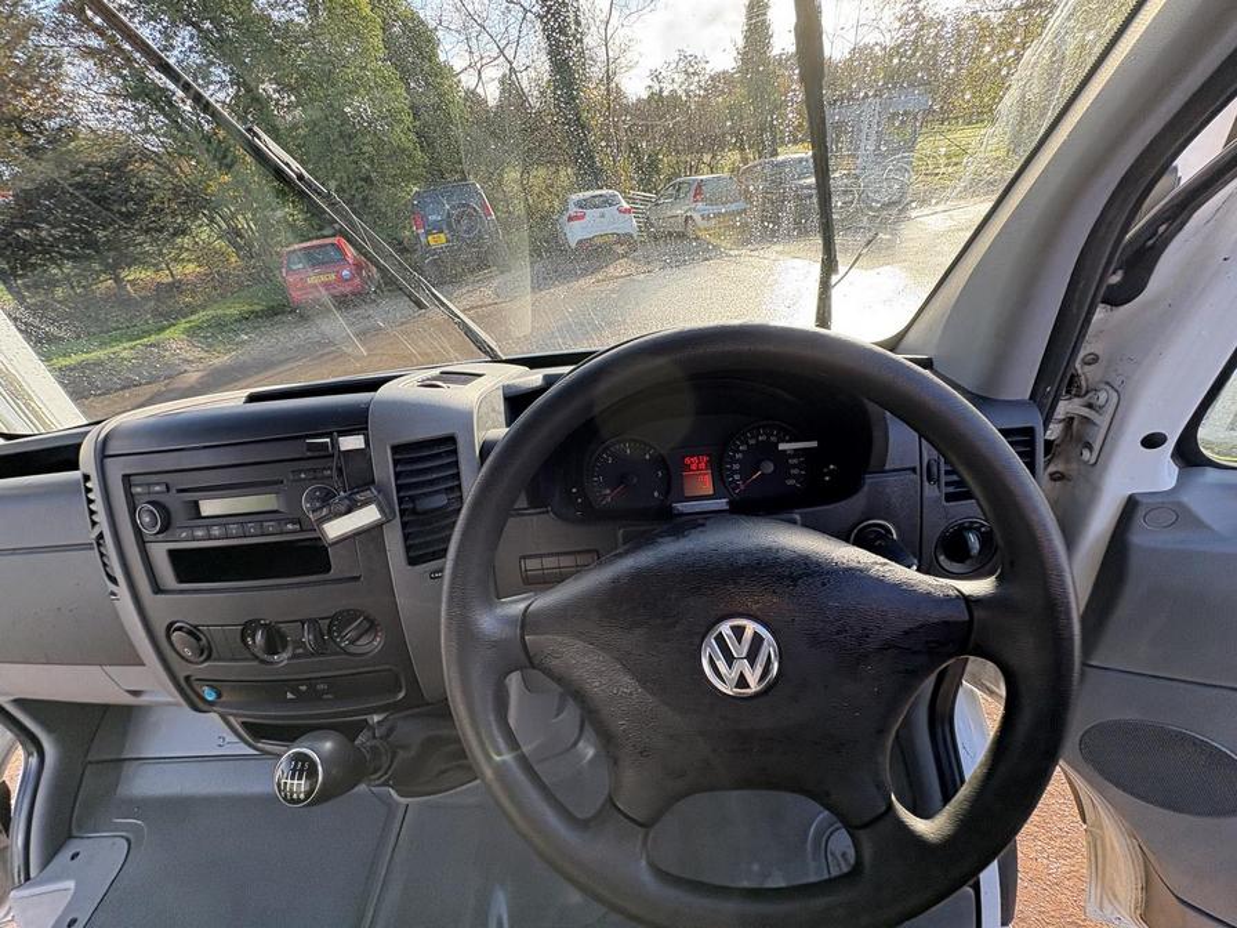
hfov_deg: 102.1
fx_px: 500
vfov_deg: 85.7
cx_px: 618
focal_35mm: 14
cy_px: 464
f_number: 2.2
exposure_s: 1/115
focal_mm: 2.22
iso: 64
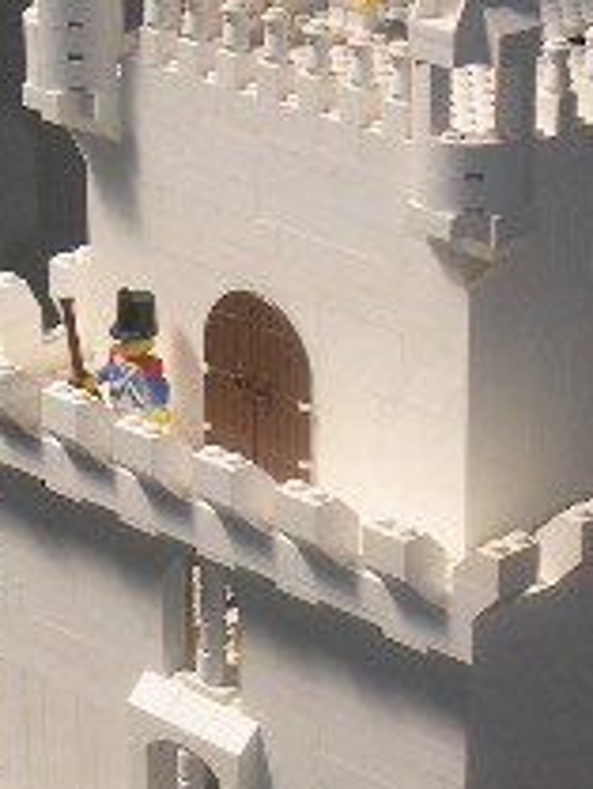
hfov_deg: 10.3
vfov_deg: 13.6
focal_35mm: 144
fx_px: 3286
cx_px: 215
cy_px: 664
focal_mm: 10.1
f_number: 8.4
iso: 100
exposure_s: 1/106
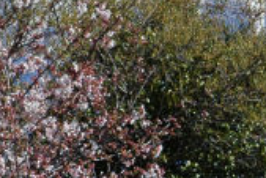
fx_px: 4511
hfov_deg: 3.4
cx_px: 351
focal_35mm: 610
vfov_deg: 2.3
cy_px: 147
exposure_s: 1/400
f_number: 10
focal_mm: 86
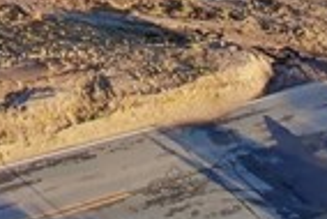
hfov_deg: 26.4
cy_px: -251
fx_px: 682
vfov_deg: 14.4
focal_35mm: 75
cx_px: 62
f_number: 2.55
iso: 100
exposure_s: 1/876
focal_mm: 16
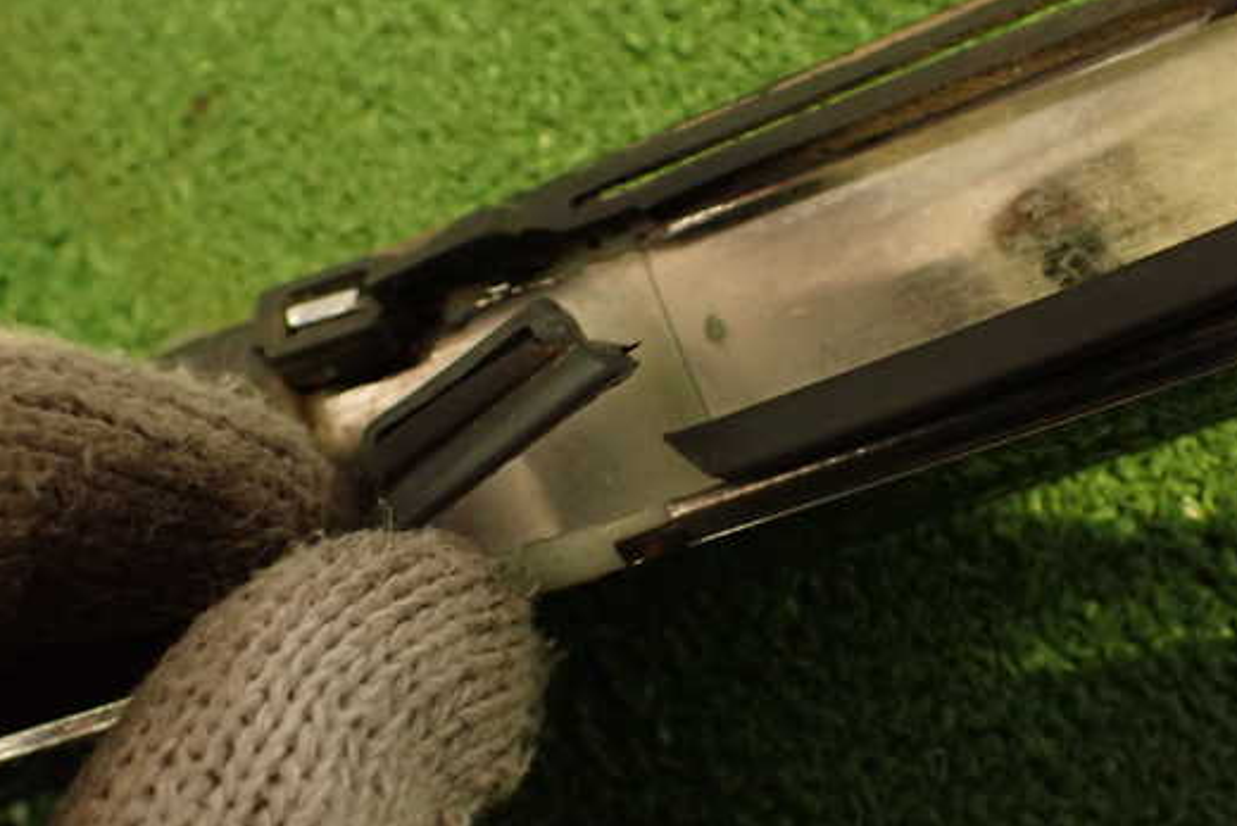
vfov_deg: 36.8
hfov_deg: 53.1
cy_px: 474
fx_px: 1237
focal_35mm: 36
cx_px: 654
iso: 640
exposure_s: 1/30
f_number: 2.3
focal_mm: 5.4
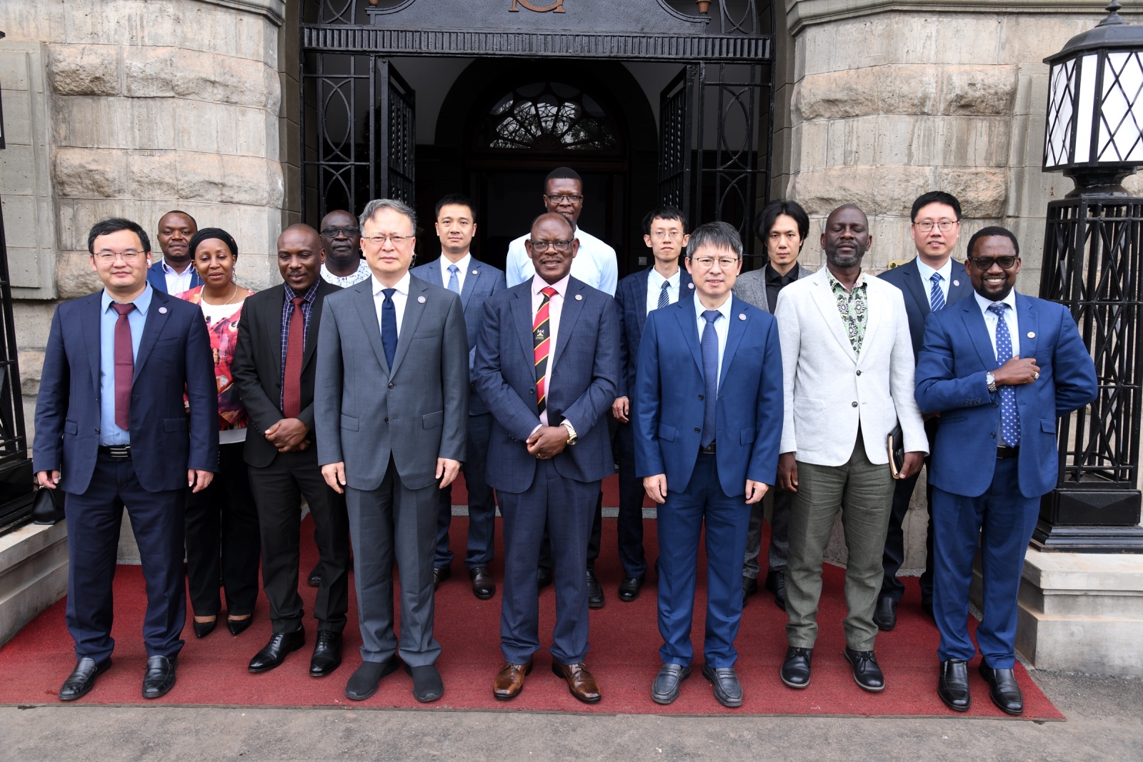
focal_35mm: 30
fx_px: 953
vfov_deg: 43.6
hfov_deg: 61.9
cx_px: 572
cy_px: 381
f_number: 7.1
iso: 640
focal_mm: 30
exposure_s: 1/320
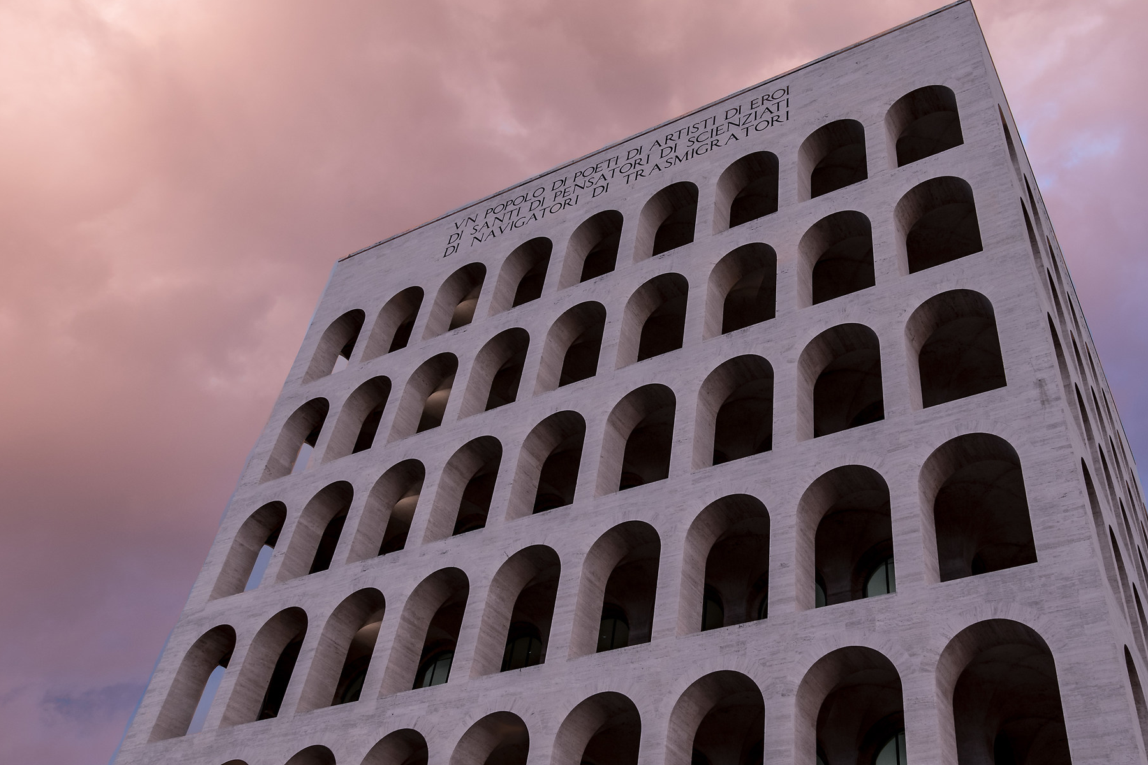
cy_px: 386
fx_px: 1020
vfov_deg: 41.1
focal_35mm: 32
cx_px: 718
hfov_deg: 58.0
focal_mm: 16
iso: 200
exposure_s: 1/15
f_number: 9
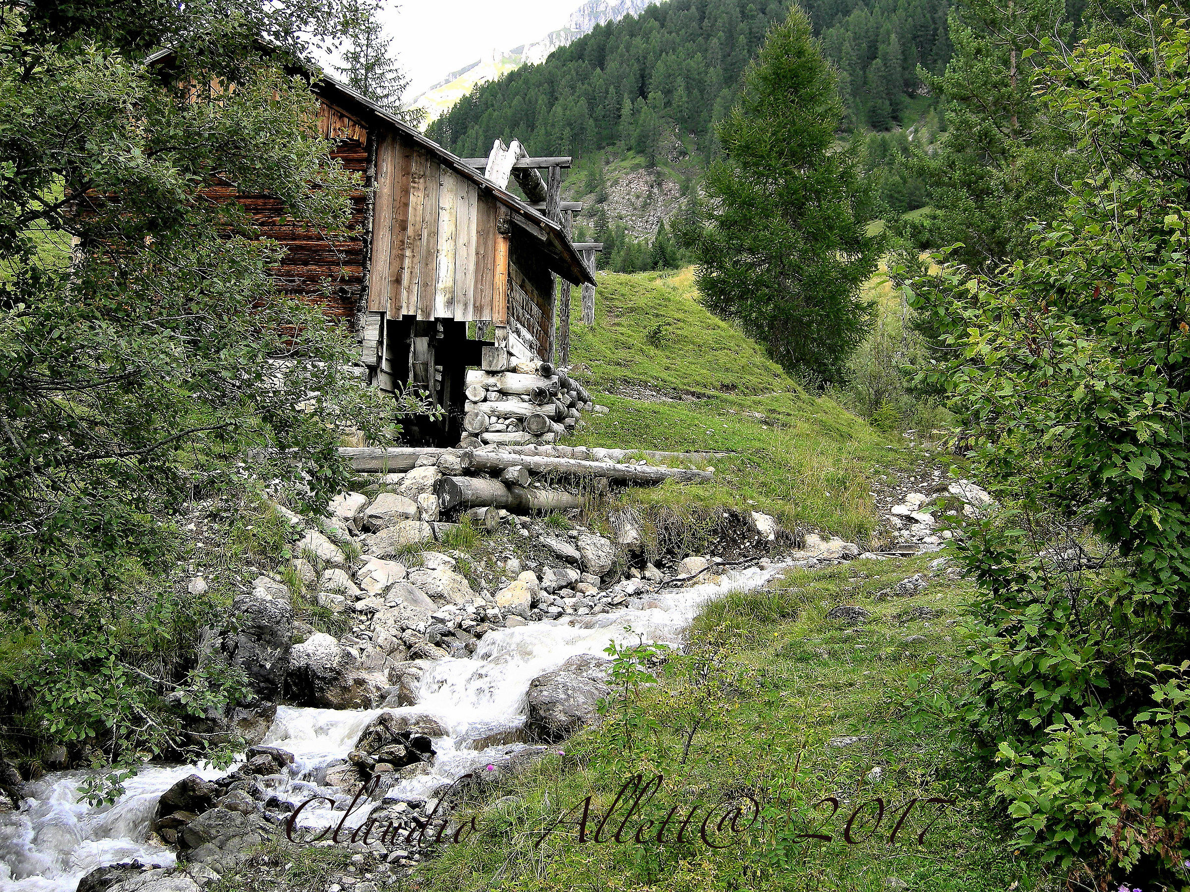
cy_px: 446
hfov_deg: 39.7
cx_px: 595
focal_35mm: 48
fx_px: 1650
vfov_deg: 30.3
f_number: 3.9
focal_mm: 10.1
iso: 64
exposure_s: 1/110
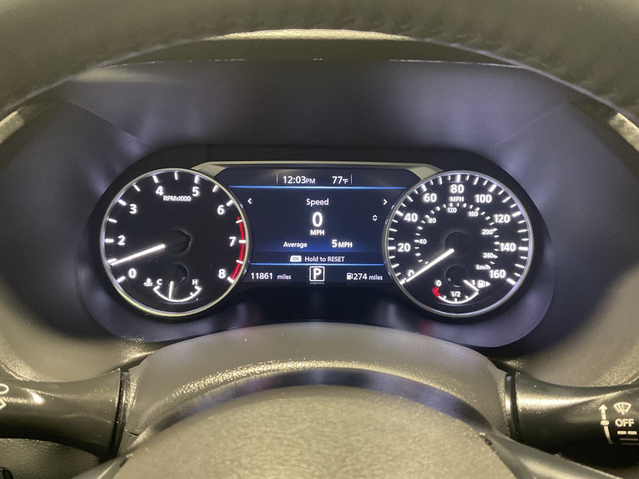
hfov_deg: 61.7
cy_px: 240
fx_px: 535
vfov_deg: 48.2
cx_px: 320
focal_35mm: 29
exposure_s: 1/30
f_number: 1.8
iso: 400
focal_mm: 3
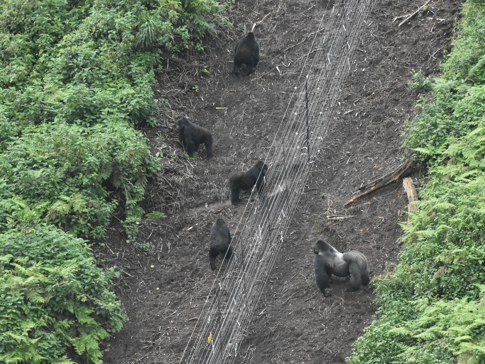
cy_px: 182
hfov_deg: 9.9
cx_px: 233
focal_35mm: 199
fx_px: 2788
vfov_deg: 7.5
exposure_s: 1/1600
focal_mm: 122
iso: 3200
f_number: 10
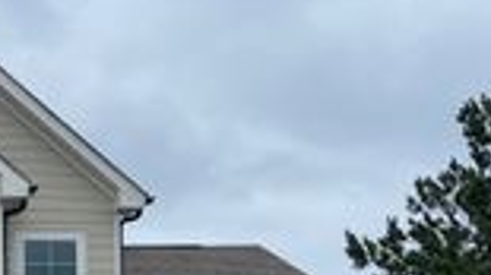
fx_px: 1145
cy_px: 419
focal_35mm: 88
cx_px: -158
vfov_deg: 13.0
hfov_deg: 21.7
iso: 32
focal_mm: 5.1
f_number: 1.6
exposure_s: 1/1575
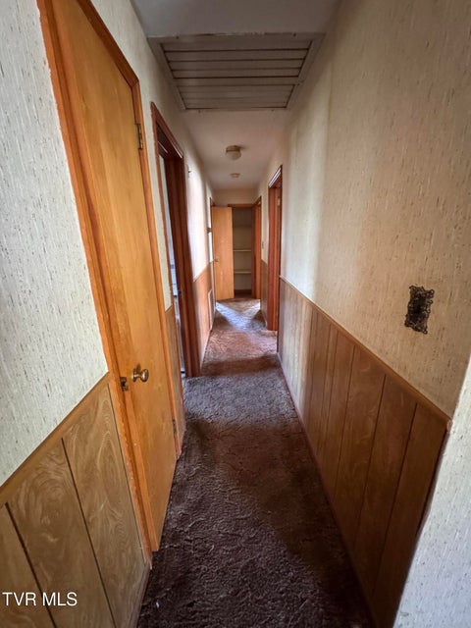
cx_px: 236
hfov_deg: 85.7
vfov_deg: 102.1
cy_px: 314
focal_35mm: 14
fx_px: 254
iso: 1250
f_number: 2.2
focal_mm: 2.22
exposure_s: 1/43
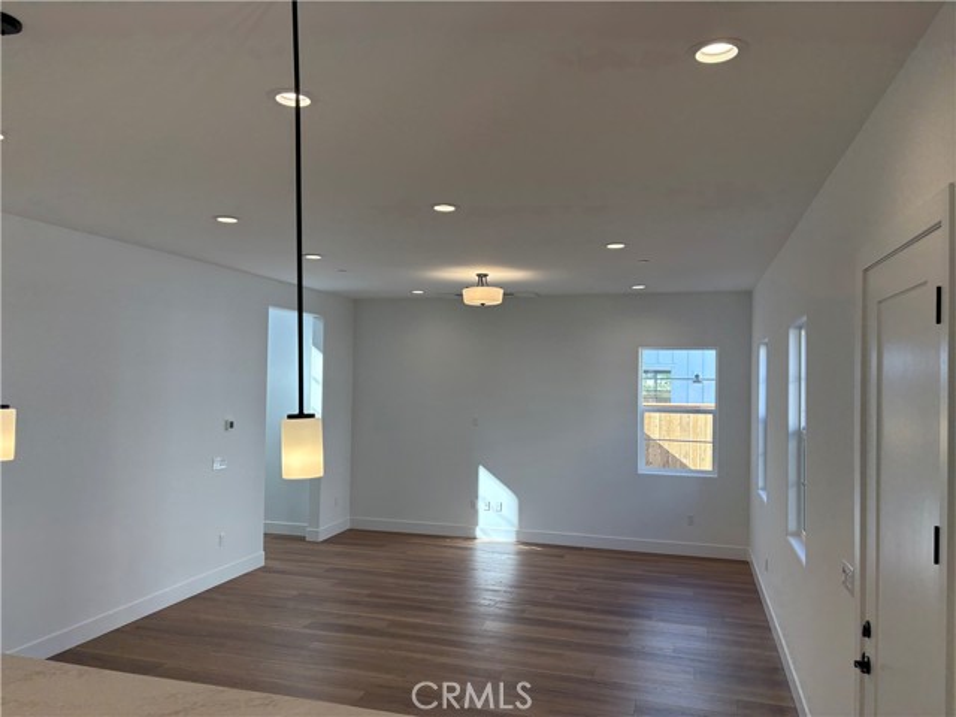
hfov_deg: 67.3
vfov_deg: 53.1
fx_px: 718
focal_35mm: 26
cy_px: 358
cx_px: 478
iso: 64
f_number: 1.6
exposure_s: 1/270
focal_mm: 5.96
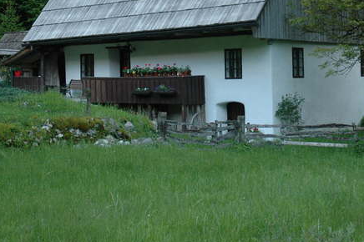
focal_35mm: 77
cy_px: 51
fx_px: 776
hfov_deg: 26.3
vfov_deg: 17.6
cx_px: 231
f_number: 4
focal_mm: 31
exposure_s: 1/60
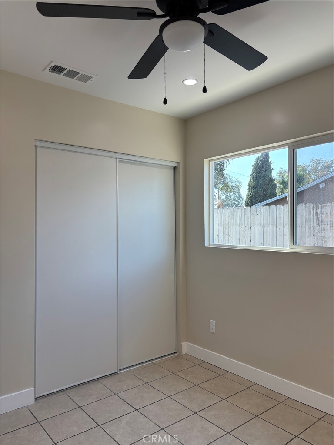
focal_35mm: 26
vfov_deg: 67.3
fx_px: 334
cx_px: 167
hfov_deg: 53.1
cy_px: 222
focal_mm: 5.96
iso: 50
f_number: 1.6
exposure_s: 1/203
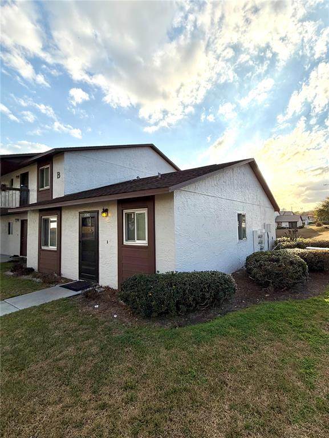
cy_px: 219
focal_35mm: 14
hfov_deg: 85.7
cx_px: 164
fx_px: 177
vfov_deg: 102.0
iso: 20
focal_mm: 2.22
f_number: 2.2
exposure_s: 1/1068
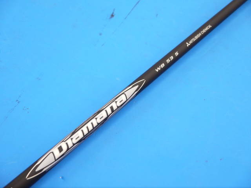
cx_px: 126
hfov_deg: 26.3
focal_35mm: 74
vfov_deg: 19.9
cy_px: 94
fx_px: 537
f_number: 5.4
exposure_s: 1/80
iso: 400
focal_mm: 37
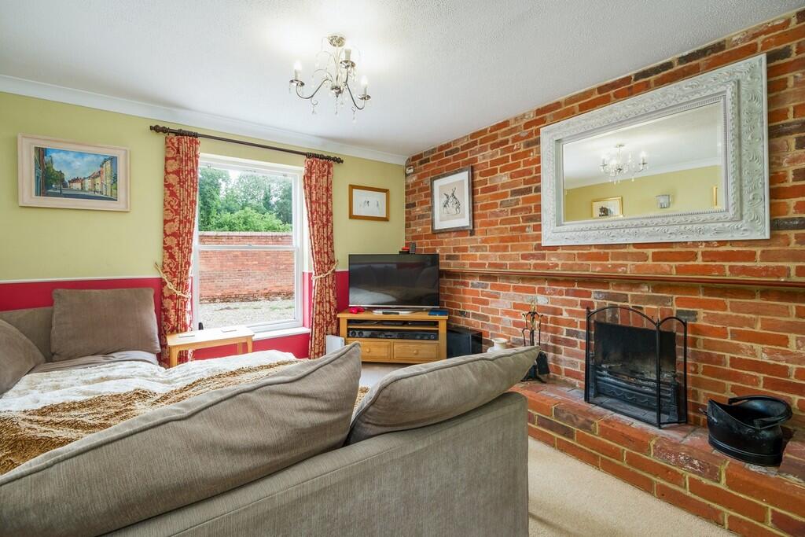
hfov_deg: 100.4
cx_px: 402
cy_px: 268
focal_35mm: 15
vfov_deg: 77.3
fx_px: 335
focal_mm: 9.7
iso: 160
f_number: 7.1
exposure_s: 1/5
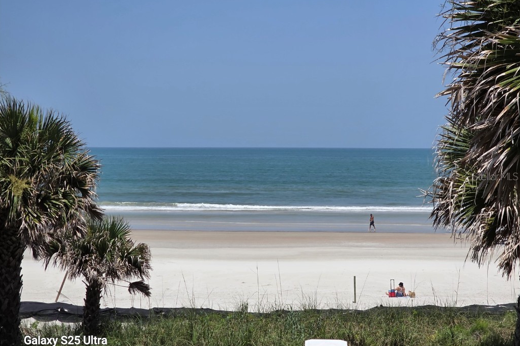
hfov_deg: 28.1
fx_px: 1040
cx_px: 260
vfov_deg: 18.9
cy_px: 176
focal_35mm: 72
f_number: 2.4
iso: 50
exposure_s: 1/4421
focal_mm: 7.9
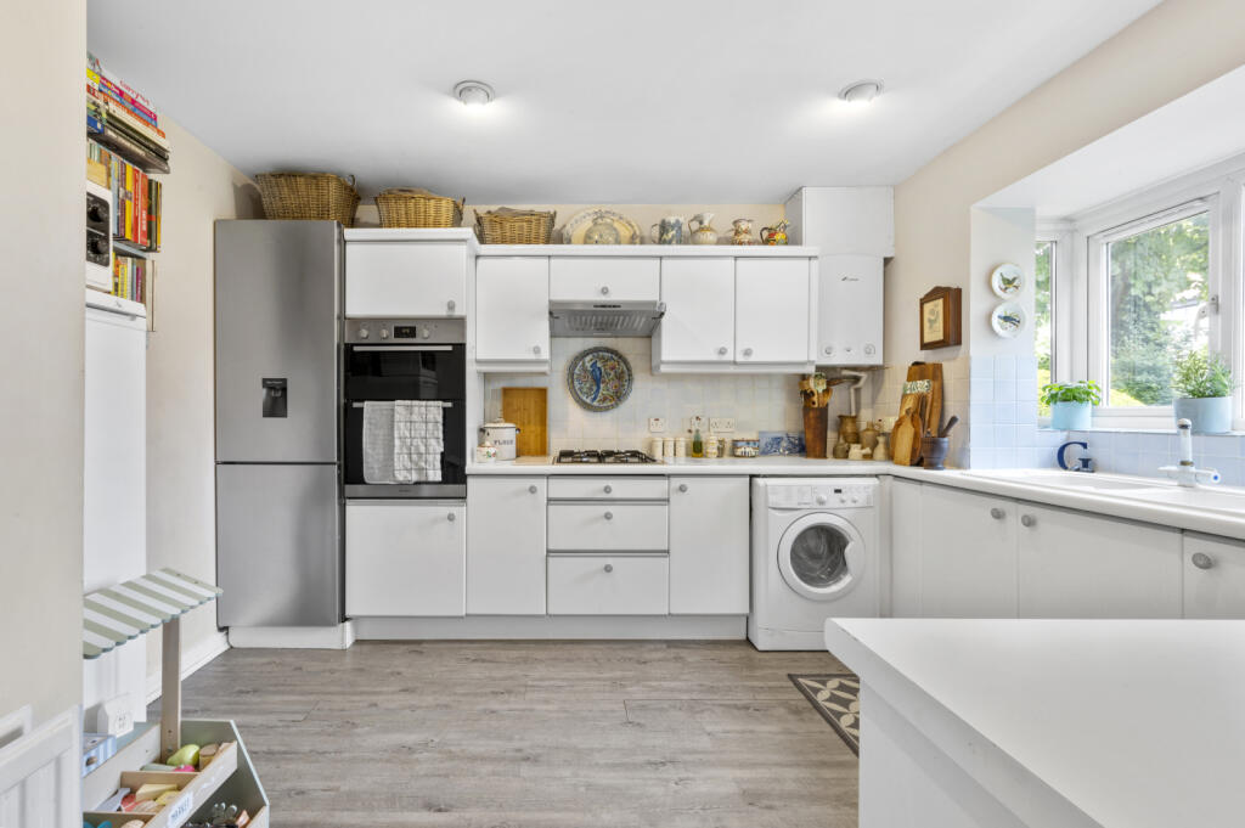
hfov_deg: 104.3
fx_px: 484
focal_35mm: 14
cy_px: 414
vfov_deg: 81.1
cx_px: 622
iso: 250
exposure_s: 1.3
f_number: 16
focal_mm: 14
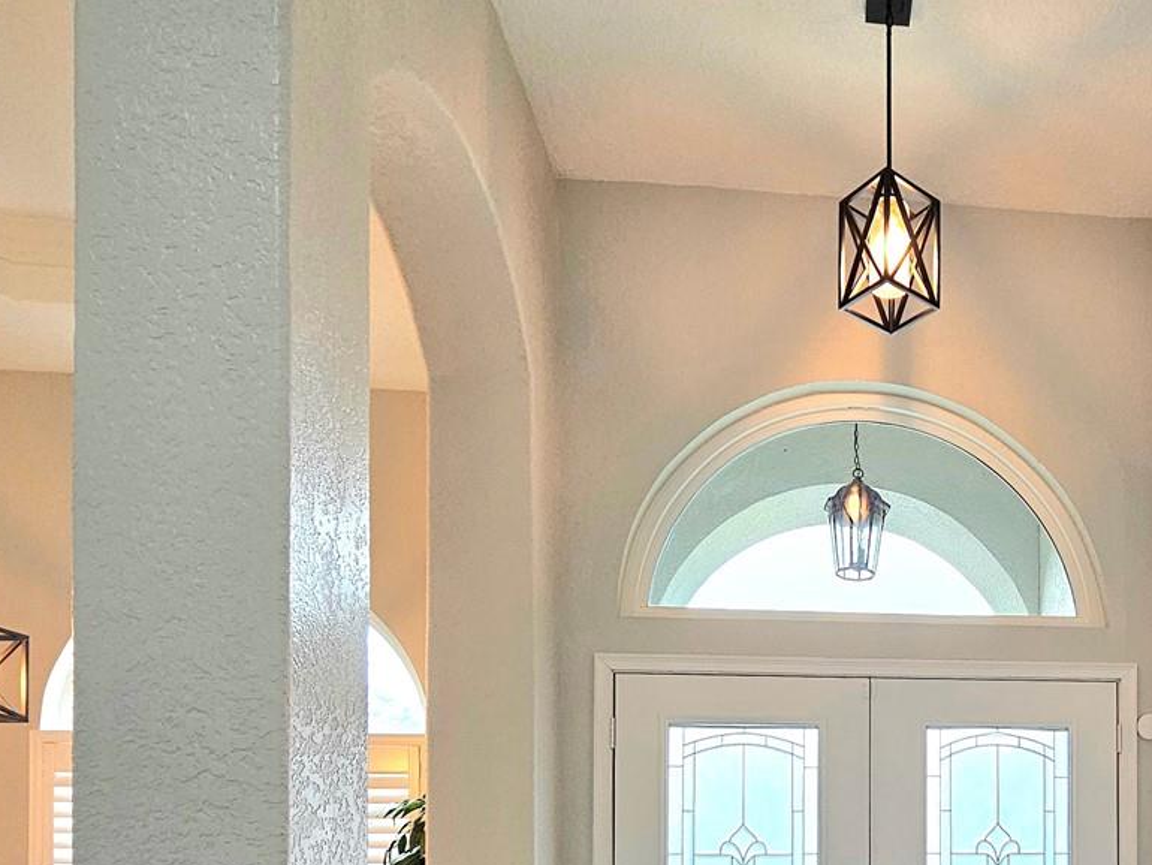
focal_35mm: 27
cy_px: 862
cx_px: 916
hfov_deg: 60.3
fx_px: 899
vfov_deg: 44.0
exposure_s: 1/60.2
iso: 80
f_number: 2.2
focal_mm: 2.2
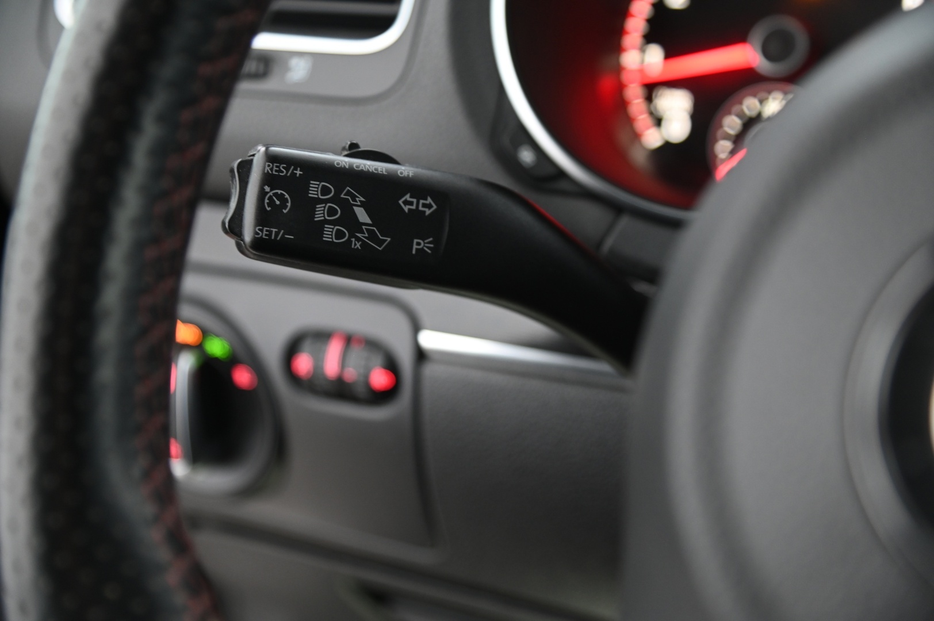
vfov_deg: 20.9
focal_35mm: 65
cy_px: 310
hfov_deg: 31.0
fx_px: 1685
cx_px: 467
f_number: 4
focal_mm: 65
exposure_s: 1/10
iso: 2000
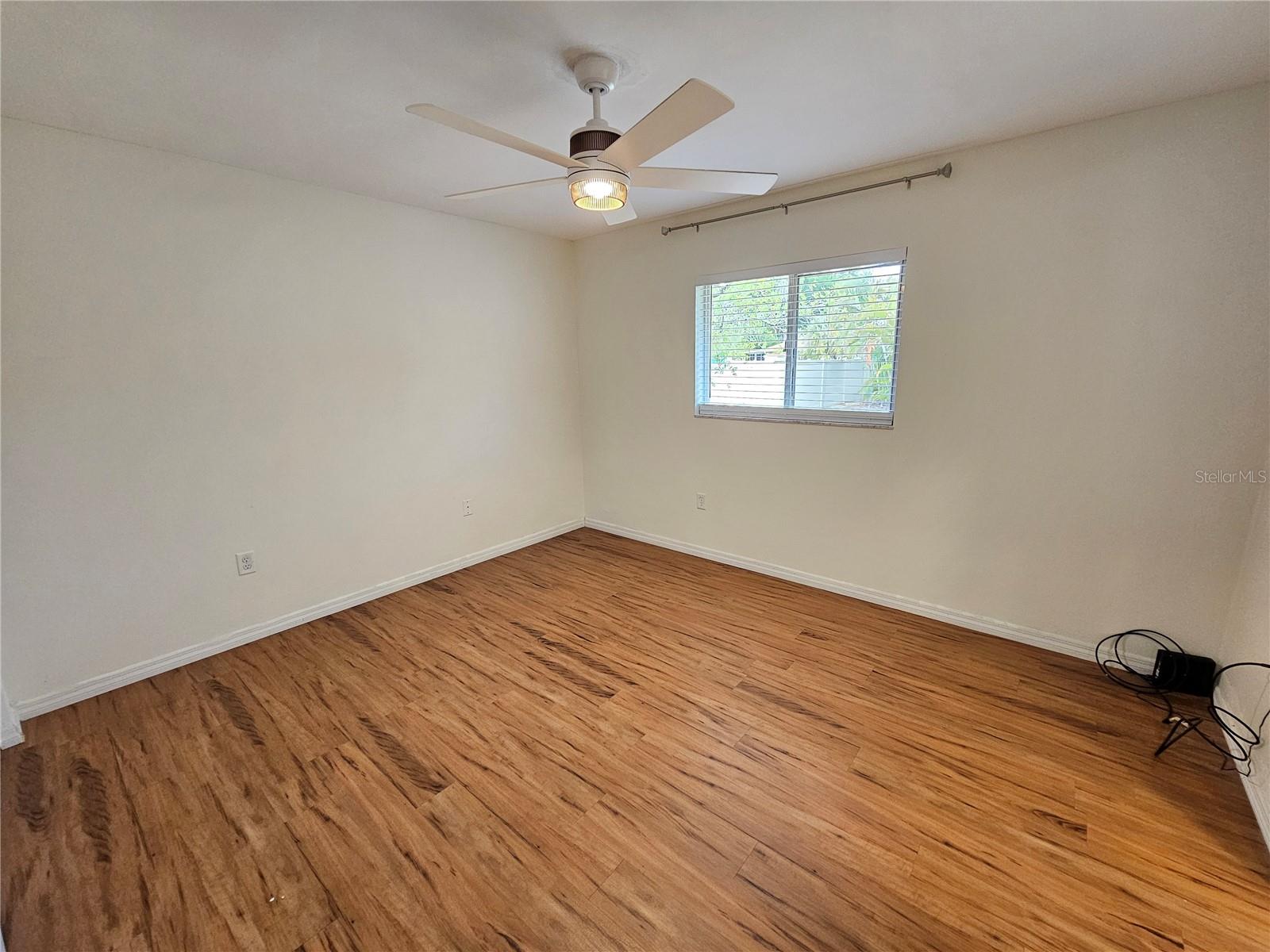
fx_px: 477
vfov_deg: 89.9
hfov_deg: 106.2
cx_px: 635
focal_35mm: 13
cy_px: 476
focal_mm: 2.2
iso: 250
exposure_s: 1/60
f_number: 2.2
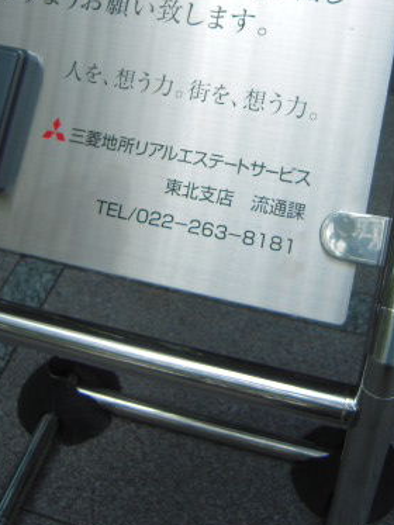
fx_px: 728
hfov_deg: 30.2
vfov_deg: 38.7
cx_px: 228
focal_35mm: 48
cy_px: 139
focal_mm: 5
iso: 100
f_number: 2.7
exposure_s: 1/320
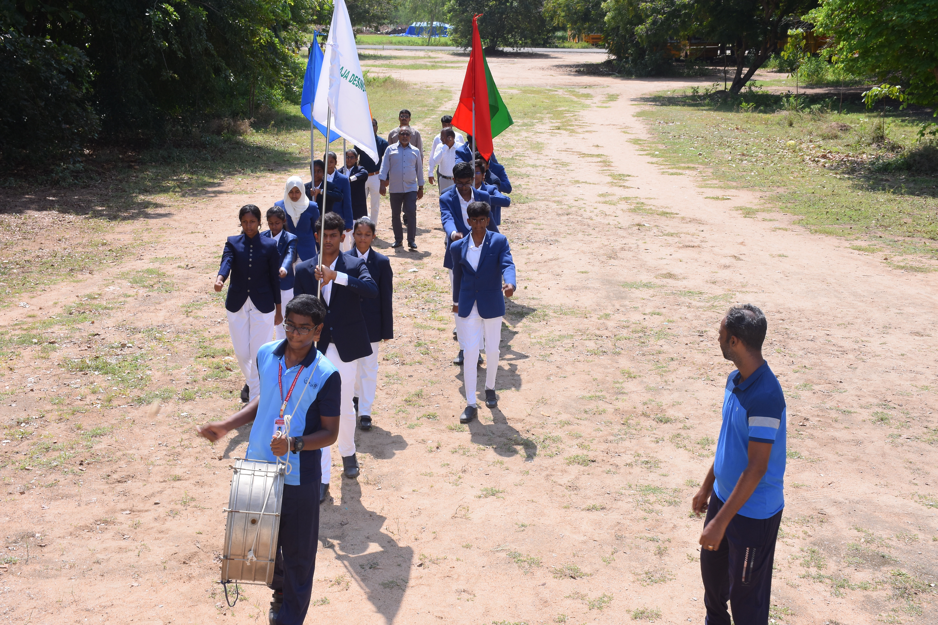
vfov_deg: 28.1
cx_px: 469
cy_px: 312
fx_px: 1251
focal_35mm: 48
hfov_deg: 41.1
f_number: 11
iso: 200
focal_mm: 32
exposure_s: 1/125
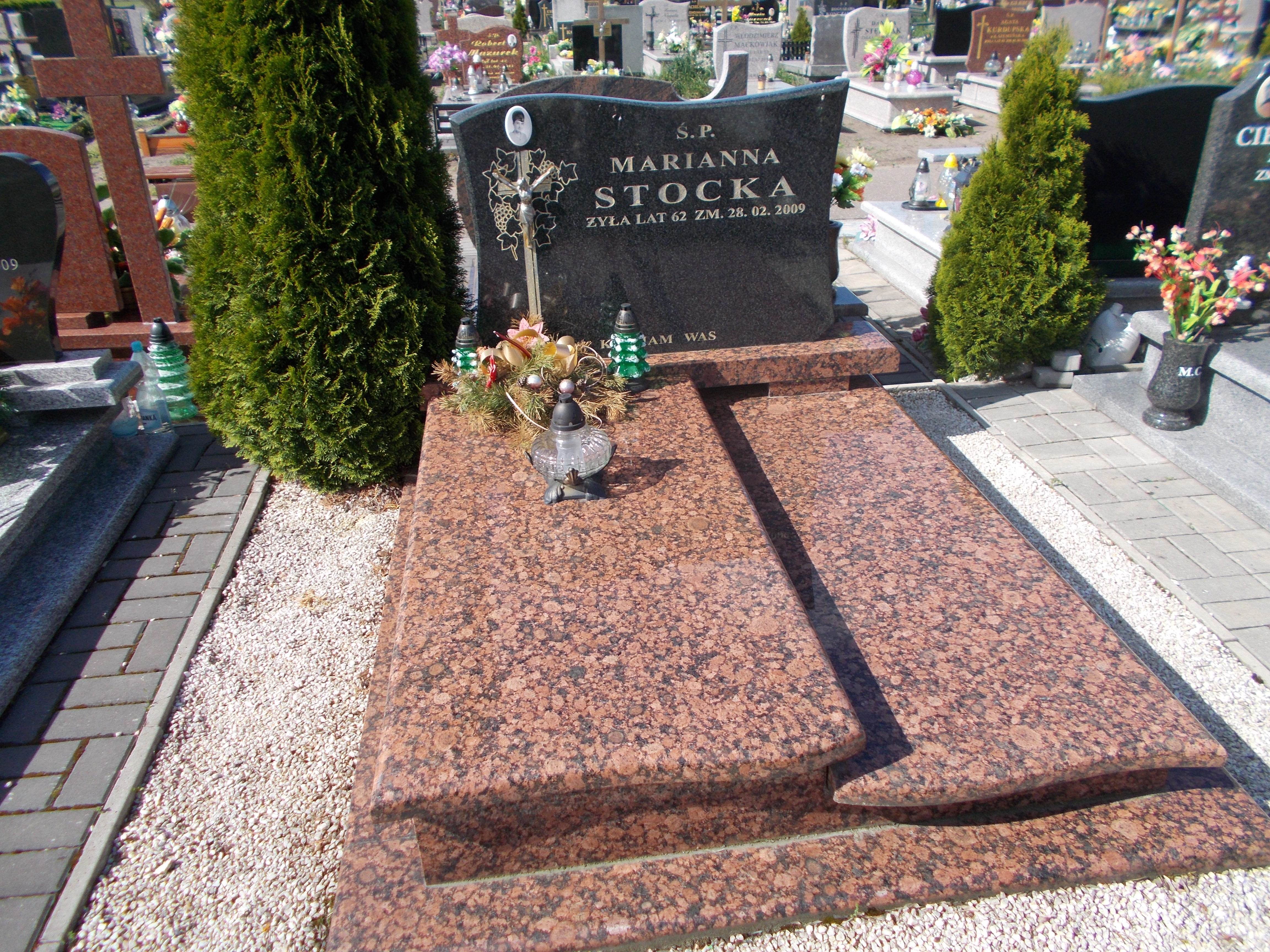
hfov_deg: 67.3
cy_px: 476
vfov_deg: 53.1
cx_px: 635
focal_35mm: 26
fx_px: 954
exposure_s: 1/100
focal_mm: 4.6
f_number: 8
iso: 80
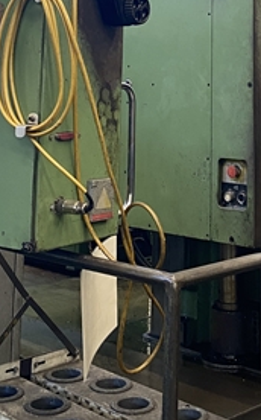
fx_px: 798
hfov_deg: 18.5
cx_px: 193
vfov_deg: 26.7
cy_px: -59
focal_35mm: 70
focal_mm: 4.25
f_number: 1.8
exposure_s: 1/50
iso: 80
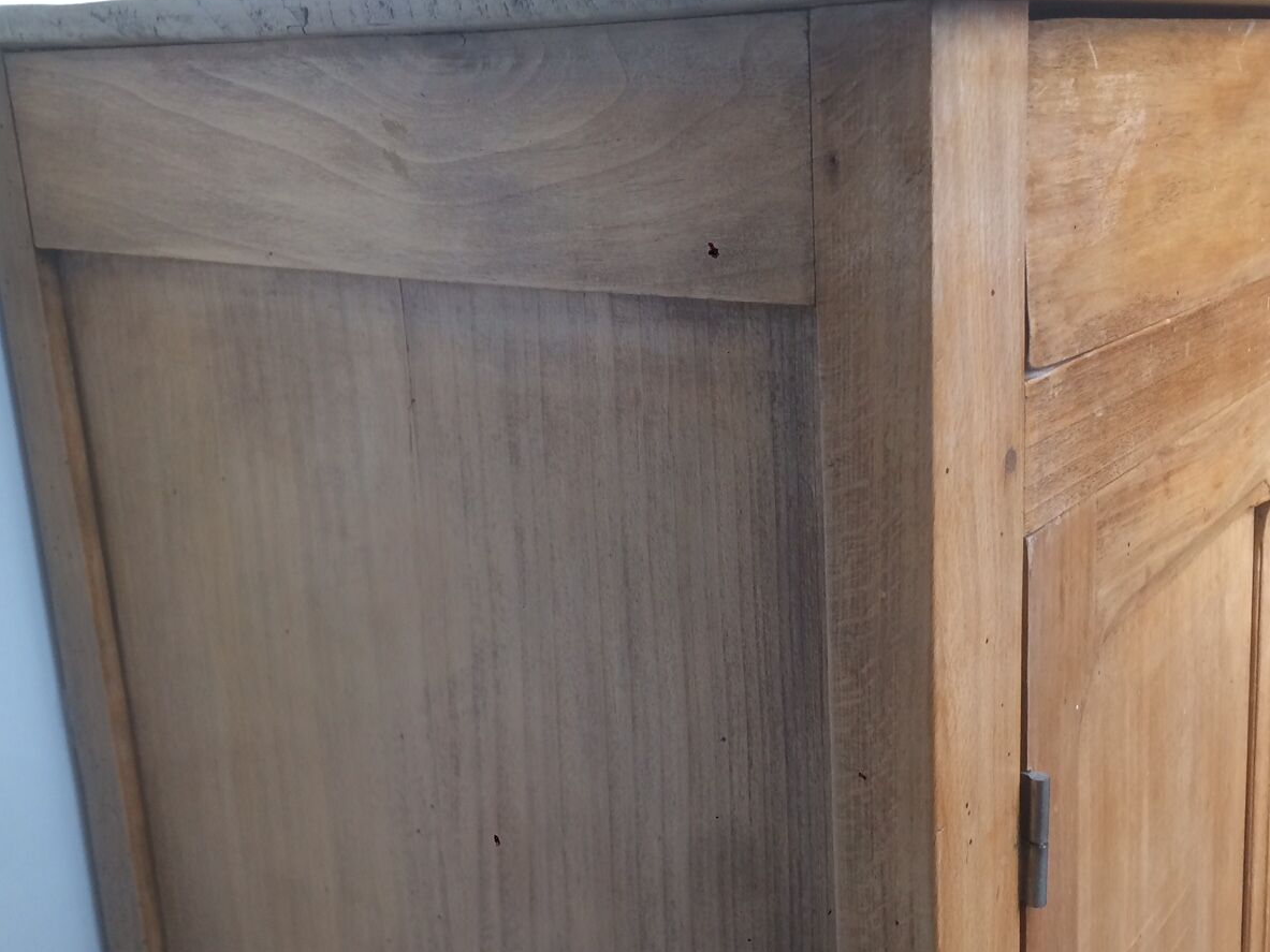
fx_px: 1467
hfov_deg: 46.6
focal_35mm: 40
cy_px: 512
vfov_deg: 35.9
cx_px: 738
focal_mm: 4.15
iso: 50
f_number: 2.2
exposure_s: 1/33
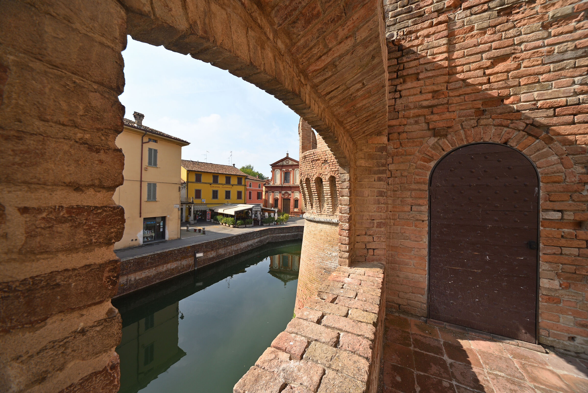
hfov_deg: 112.6
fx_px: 196
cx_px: 294
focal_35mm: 12
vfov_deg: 90.1
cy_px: 196
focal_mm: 12
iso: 200
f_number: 10
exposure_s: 1/250
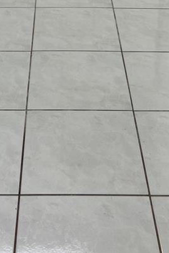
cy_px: -109
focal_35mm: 80
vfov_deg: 21.8
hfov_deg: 17.0
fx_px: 564
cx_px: 68
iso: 40
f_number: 1.5
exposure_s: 1/120
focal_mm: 5.7
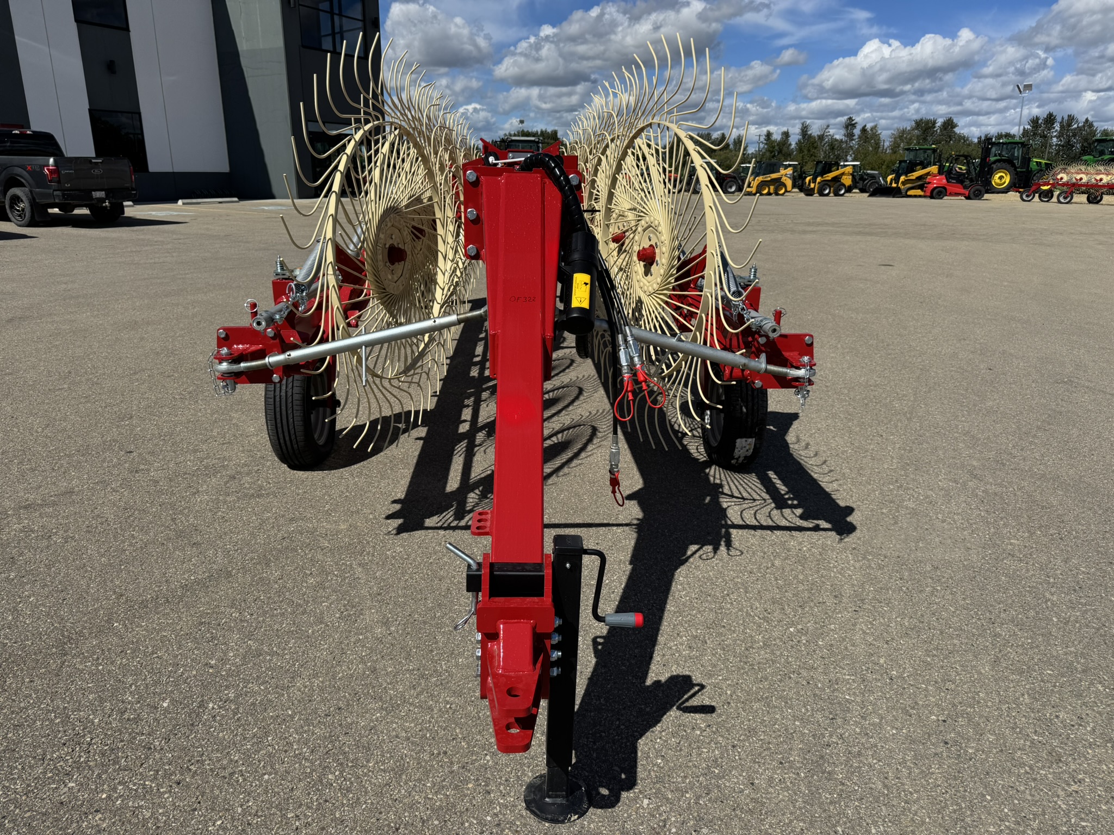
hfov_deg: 71.6
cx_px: 557
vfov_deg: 56.8
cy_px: 418
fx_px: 772
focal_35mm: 24
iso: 80
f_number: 1.78
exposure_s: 1/7092
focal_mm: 6.76
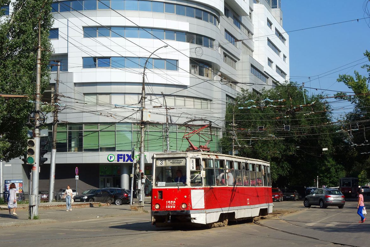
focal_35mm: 67
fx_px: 689
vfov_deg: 20.3
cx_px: 184
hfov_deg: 30.1
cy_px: 123
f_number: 7.1
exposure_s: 1/500
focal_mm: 24.4
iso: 125
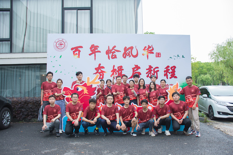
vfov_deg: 43.6
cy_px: 78
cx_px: 116
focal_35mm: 30
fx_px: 194
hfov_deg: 61.9
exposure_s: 1/200
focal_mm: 20
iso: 200
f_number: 3.5
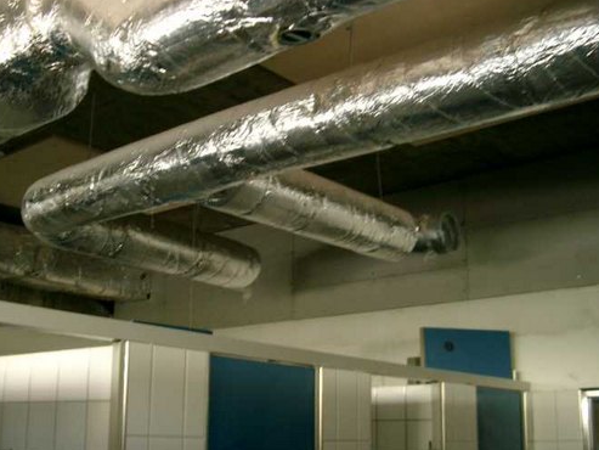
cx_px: 261
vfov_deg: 32.1
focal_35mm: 45
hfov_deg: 42.0
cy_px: 261
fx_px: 779
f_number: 2.6
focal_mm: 7.6
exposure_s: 1/13
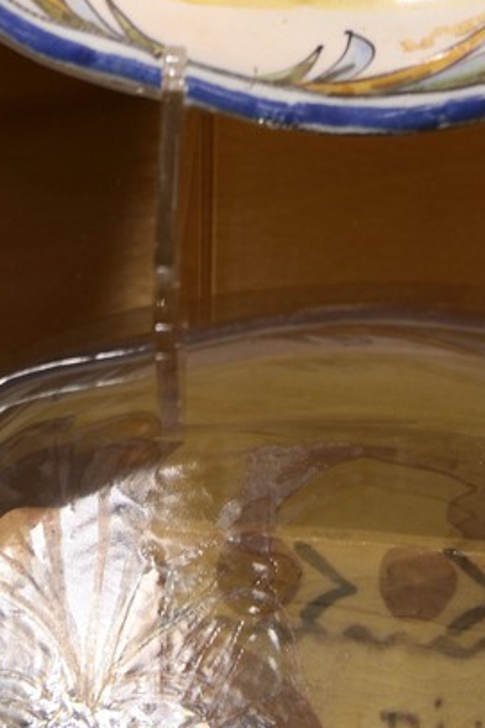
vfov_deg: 11.4
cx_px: 387
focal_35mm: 165
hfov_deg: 8.3
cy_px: -680
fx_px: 3337
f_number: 5.6
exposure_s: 1/60
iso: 200
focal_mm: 42
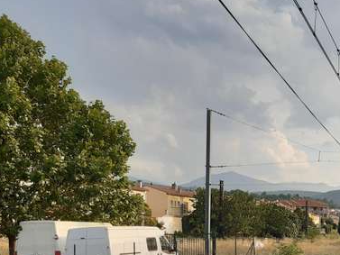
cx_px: 334
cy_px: 239
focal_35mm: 53
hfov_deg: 33.3
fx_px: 521
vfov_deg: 26.4
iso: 40
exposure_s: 1/772
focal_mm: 3.92
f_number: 1.7
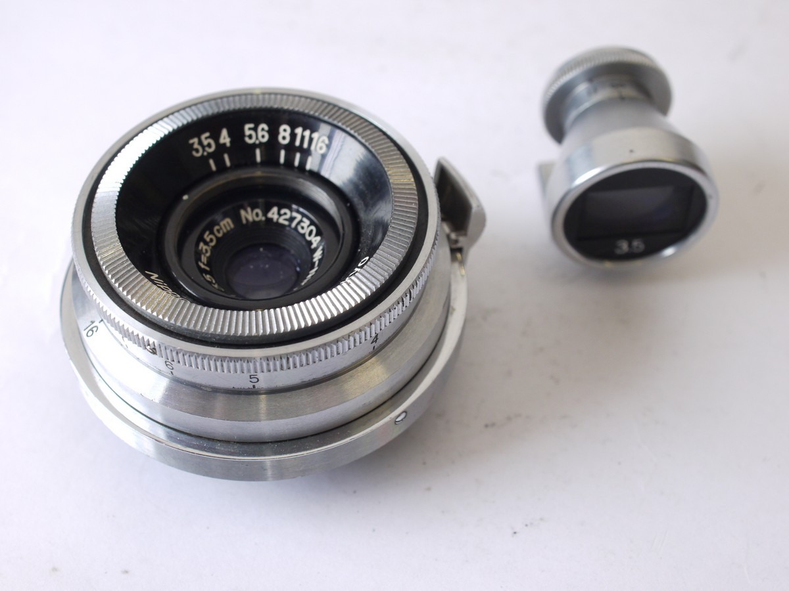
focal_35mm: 60
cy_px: 296
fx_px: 1368
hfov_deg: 32.2
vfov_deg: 24.4
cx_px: 394
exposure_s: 1/50
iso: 400
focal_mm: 30
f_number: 6.3
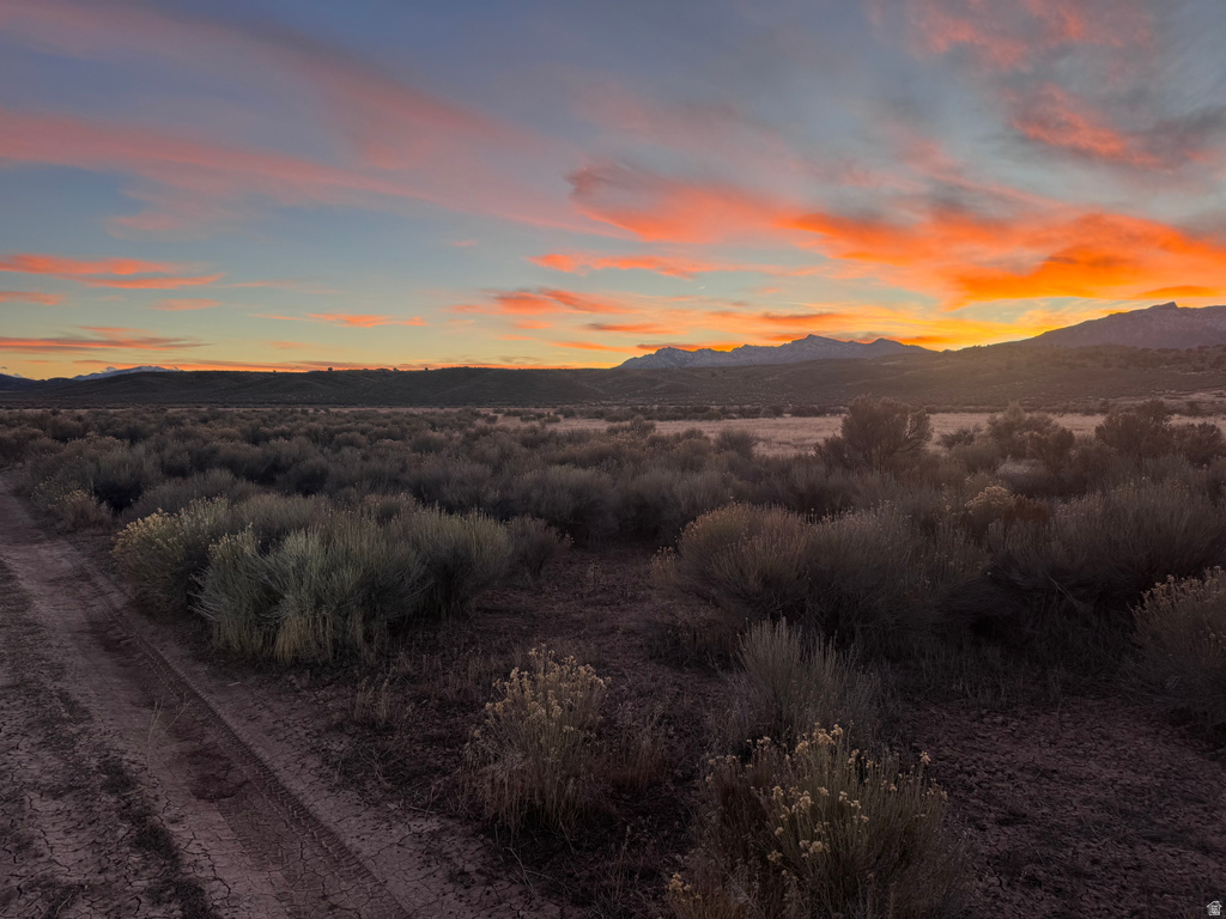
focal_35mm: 24
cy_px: 460
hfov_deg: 71.6
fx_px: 850
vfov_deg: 56.8
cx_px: 613
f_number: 1.78
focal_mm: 6.76
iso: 64
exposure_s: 1/196
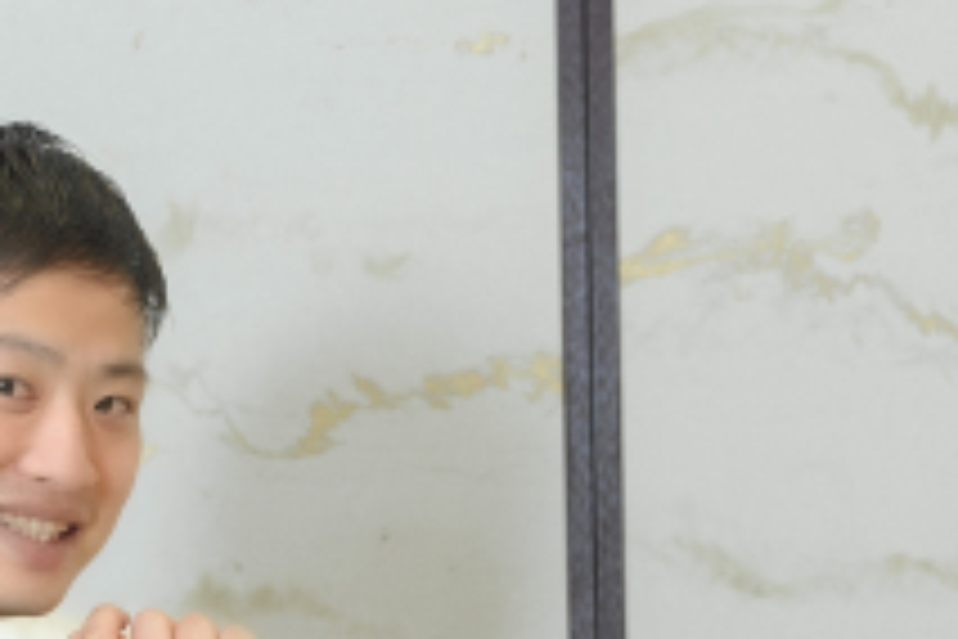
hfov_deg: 10.8
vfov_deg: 7.2
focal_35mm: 188
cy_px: 857
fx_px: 5002
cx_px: 1016
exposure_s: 1/125
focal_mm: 50
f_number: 3.5
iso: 800
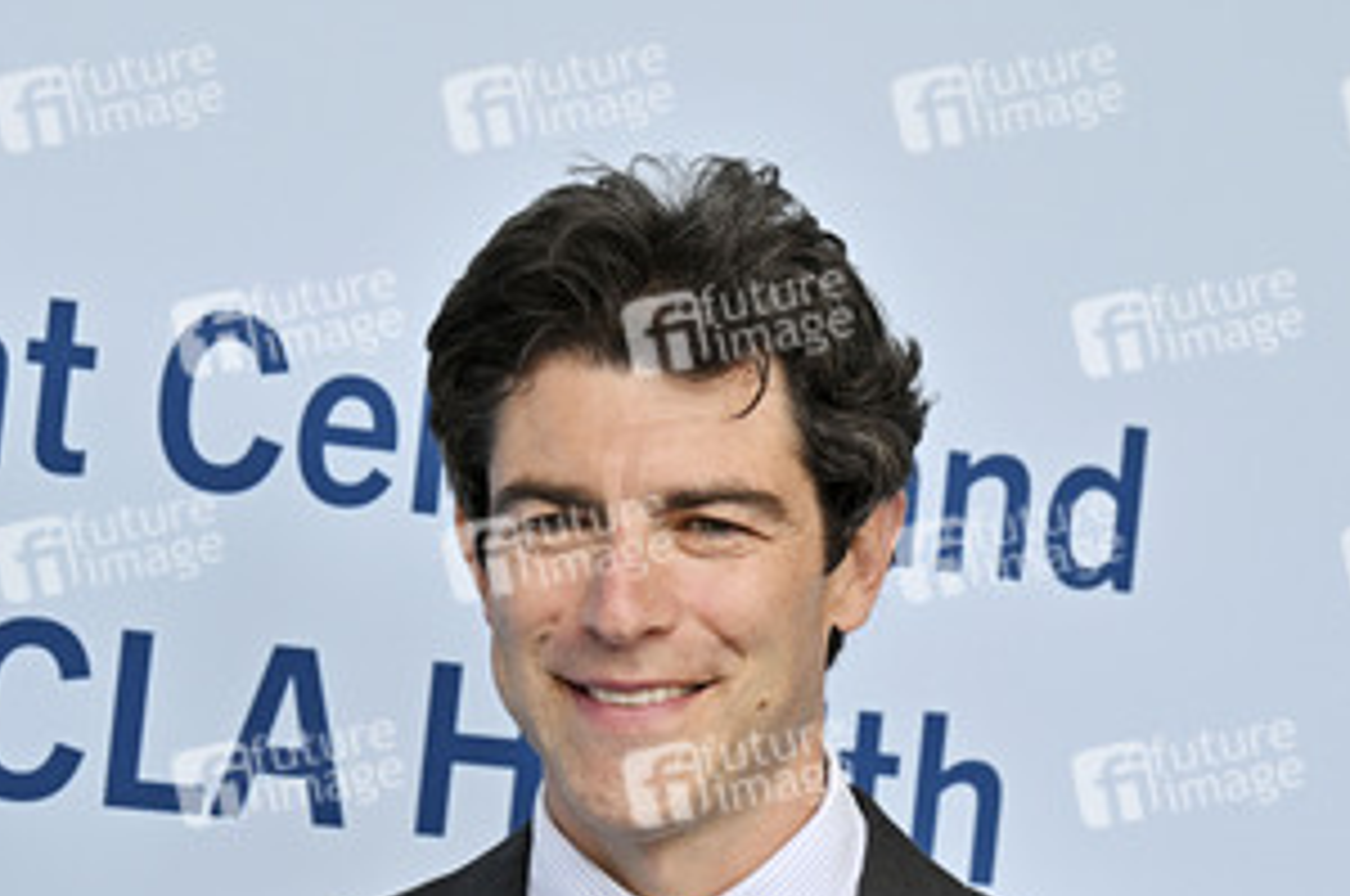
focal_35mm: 164
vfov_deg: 8.3
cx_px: 619
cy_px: 662
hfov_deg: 12.5
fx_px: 6140
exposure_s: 1/320
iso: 500
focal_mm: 109
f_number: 6.3
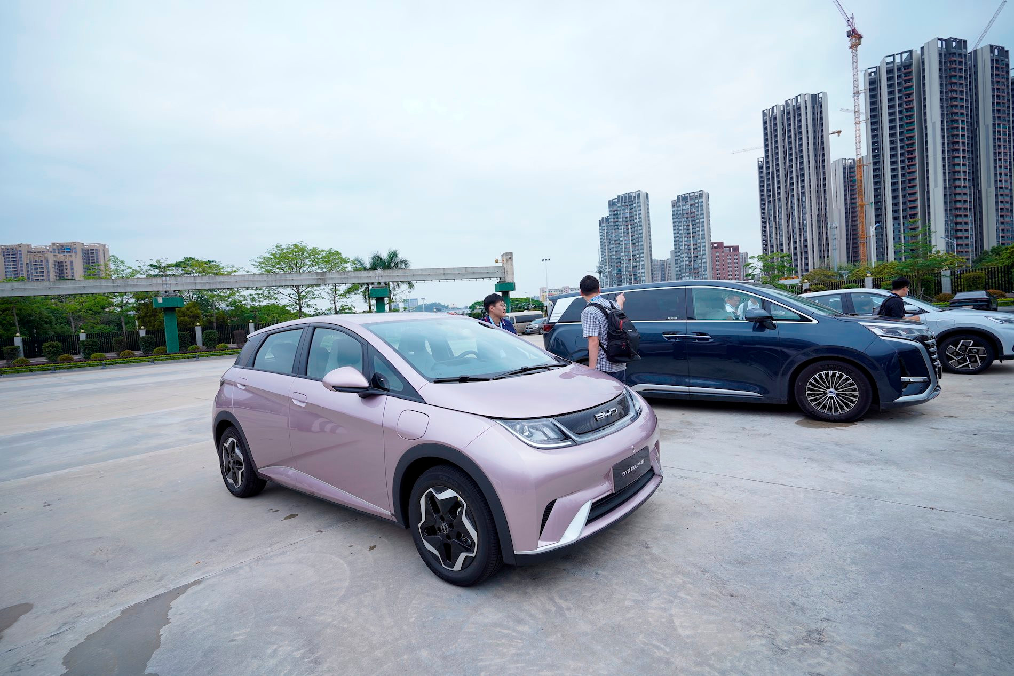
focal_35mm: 17
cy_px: 338
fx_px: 479
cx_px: 507
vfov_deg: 70.4
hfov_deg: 93.3
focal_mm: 17
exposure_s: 1/640
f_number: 4
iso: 100
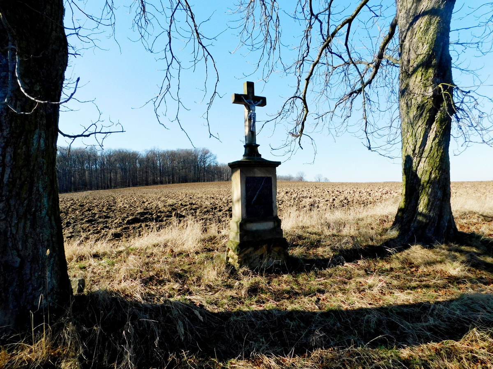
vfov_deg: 58.9
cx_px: 246
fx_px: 328
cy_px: 184
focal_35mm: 23
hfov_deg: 73.9
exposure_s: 1/1000
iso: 125
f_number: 3
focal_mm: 4
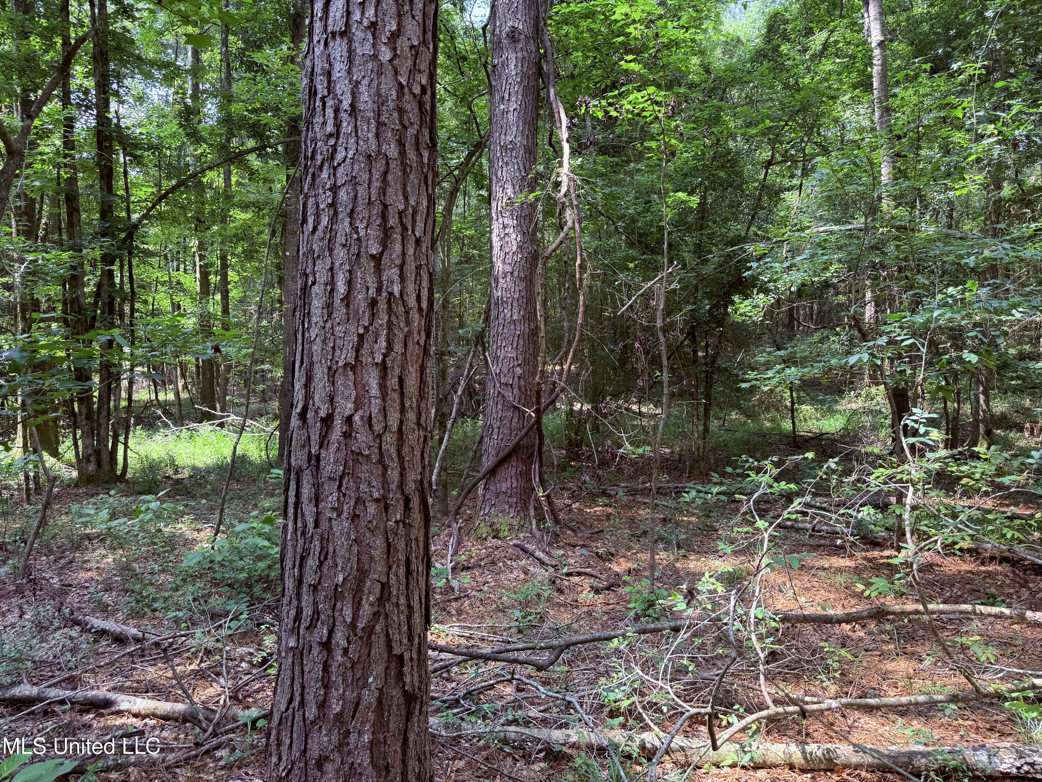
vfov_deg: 56.8
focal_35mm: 24
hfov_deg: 71.6
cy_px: 391
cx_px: 521
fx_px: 722
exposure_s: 1/160
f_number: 1.78
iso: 64
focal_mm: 6.76
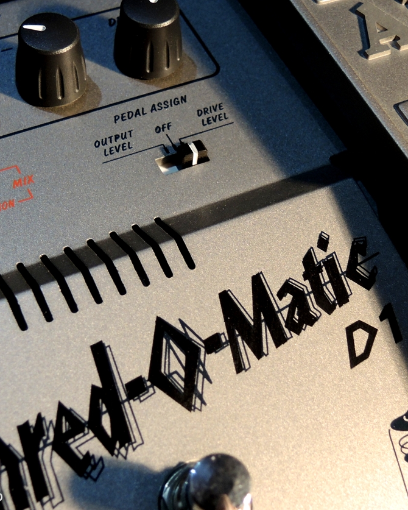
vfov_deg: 49.1
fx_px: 558
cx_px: 210
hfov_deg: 40.1
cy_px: 258
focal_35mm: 37
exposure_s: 1/30
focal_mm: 6
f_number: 2
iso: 80
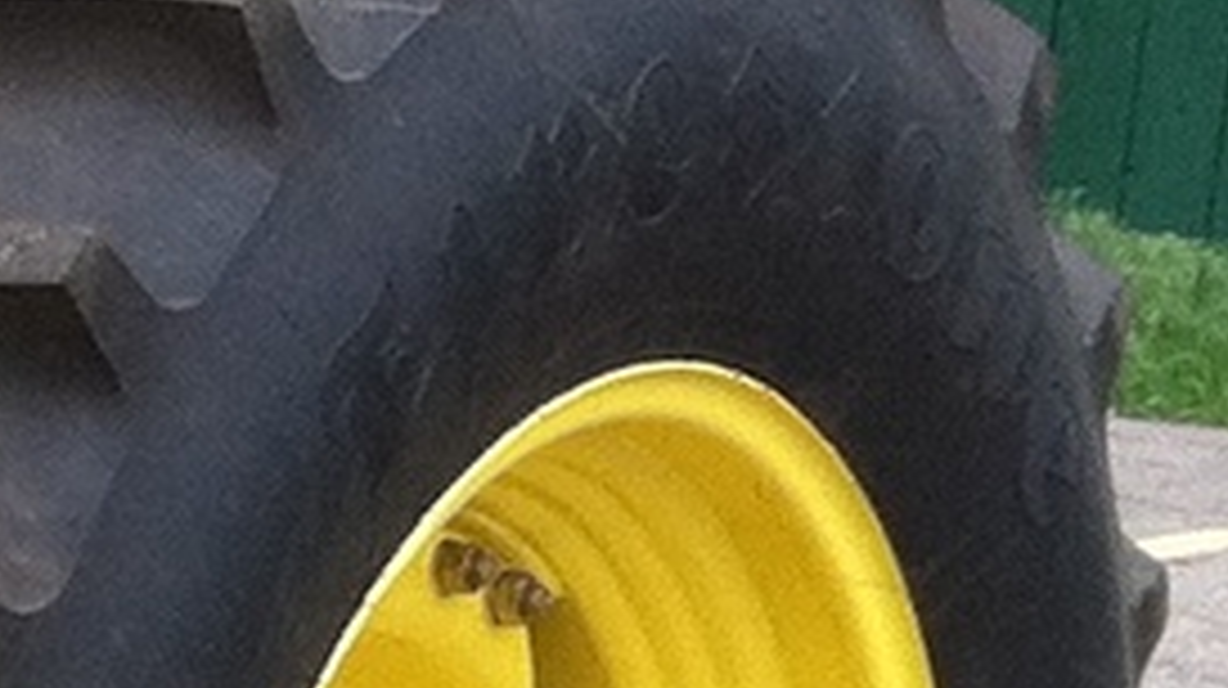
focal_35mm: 286
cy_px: 881
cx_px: -3126
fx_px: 9304
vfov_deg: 4.2
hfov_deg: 6.5
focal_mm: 3.85
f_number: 2.8
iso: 80
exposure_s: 1/435
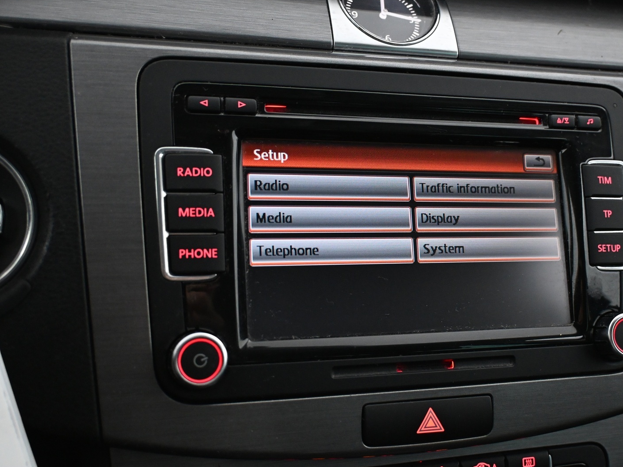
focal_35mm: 42
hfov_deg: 45.1
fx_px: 748
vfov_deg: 34.7
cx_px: 358
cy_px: 235
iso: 3600
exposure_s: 1/40
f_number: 4.2
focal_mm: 25
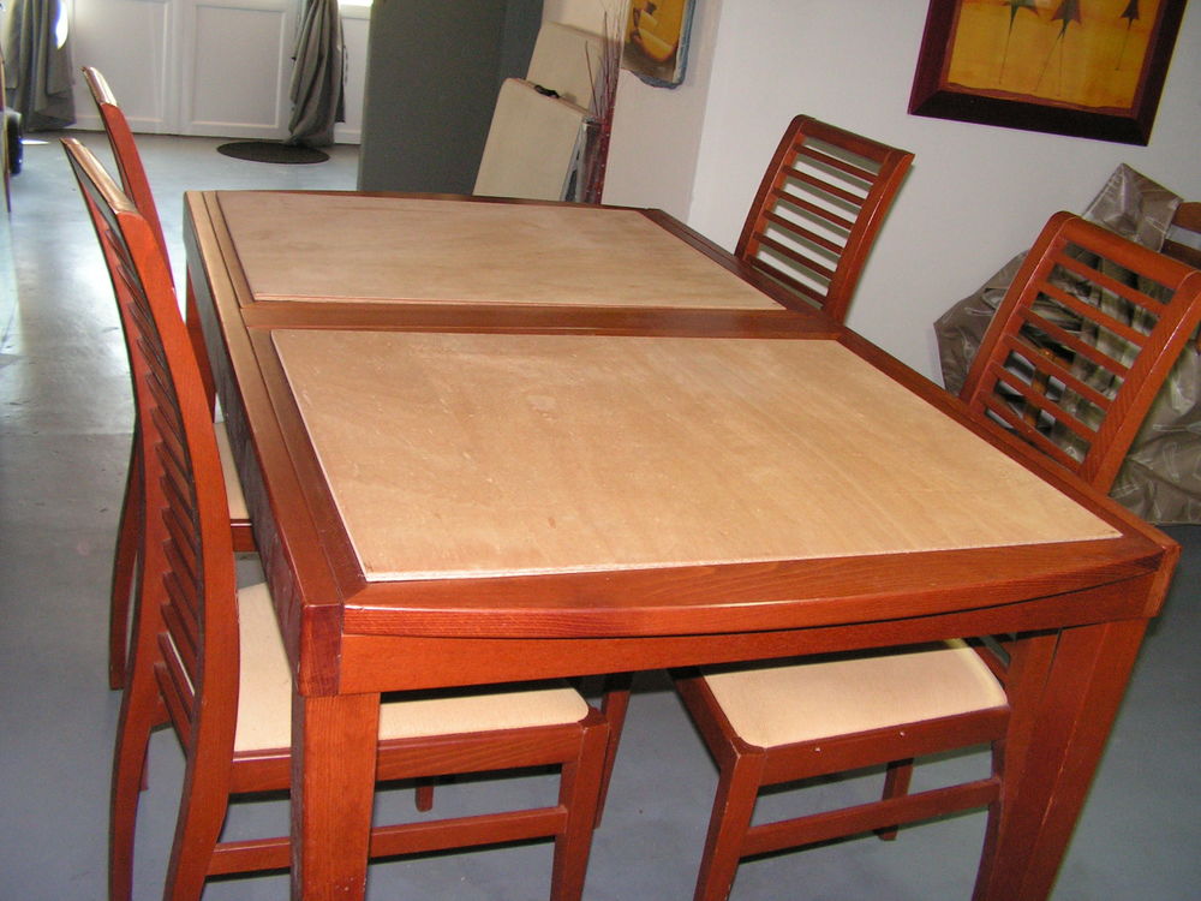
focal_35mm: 36
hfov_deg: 51.4
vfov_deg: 39.7
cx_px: 600
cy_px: 450
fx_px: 1249
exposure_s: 1/40
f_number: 3.2
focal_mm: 6
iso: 200
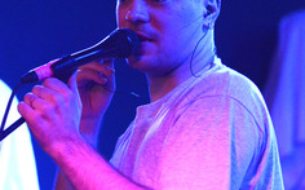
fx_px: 1586
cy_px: 98
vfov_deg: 6.9
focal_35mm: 191
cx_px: 68
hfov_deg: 11.0
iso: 6400
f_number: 2.8
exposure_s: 1/250
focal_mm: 98
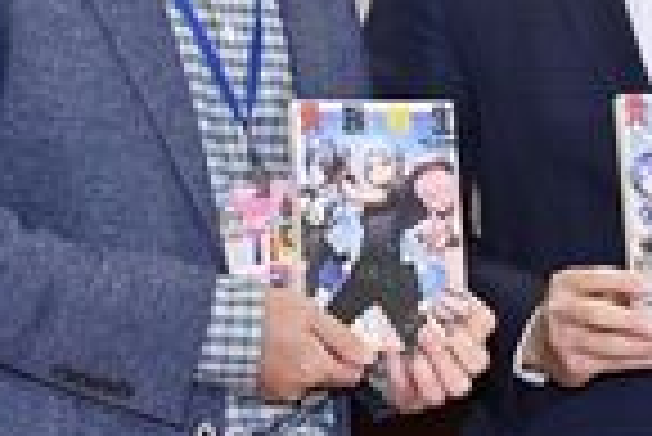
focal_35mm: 141
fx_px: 2556
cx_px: 625
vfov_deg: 9.7
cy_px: 22
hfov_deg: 14.3
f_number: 5.6
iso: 2500
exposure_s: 1/200
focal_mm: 51
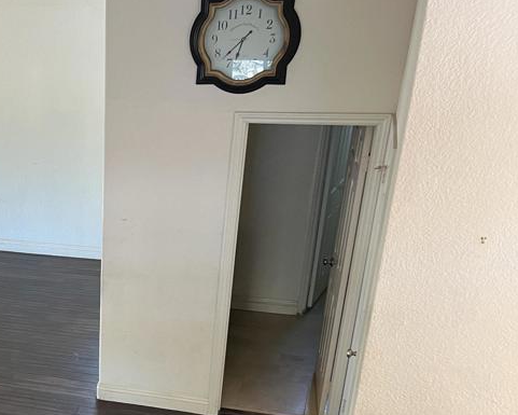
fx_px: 828
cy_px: 373
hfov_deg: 31.4
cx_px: -32
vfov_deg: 27.1
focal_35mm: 54
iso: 100
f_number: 1.5
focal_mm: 5.7
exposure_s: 1/60
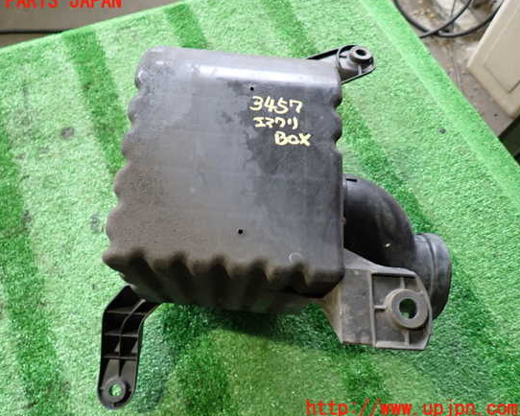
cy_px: 205
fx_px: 416
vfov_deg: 53.2
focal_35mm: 27
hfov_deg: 63.9
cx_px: 235
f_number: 2
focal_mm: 4.5
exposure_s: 1/30
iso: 320
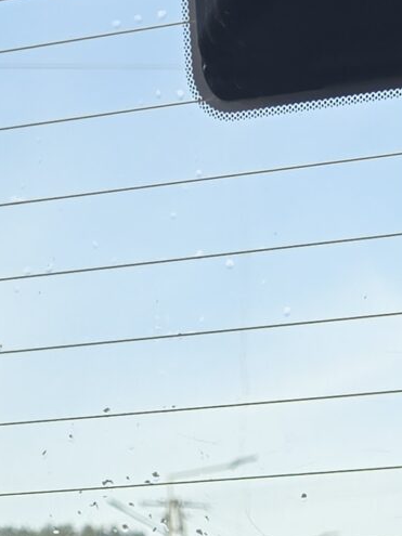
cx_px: 585
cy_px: 1149
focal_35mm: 119
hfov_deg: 11.9
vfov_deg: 13.5
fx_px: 1843
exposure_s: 1/197
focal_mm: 6.3
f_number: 1.7
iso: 12
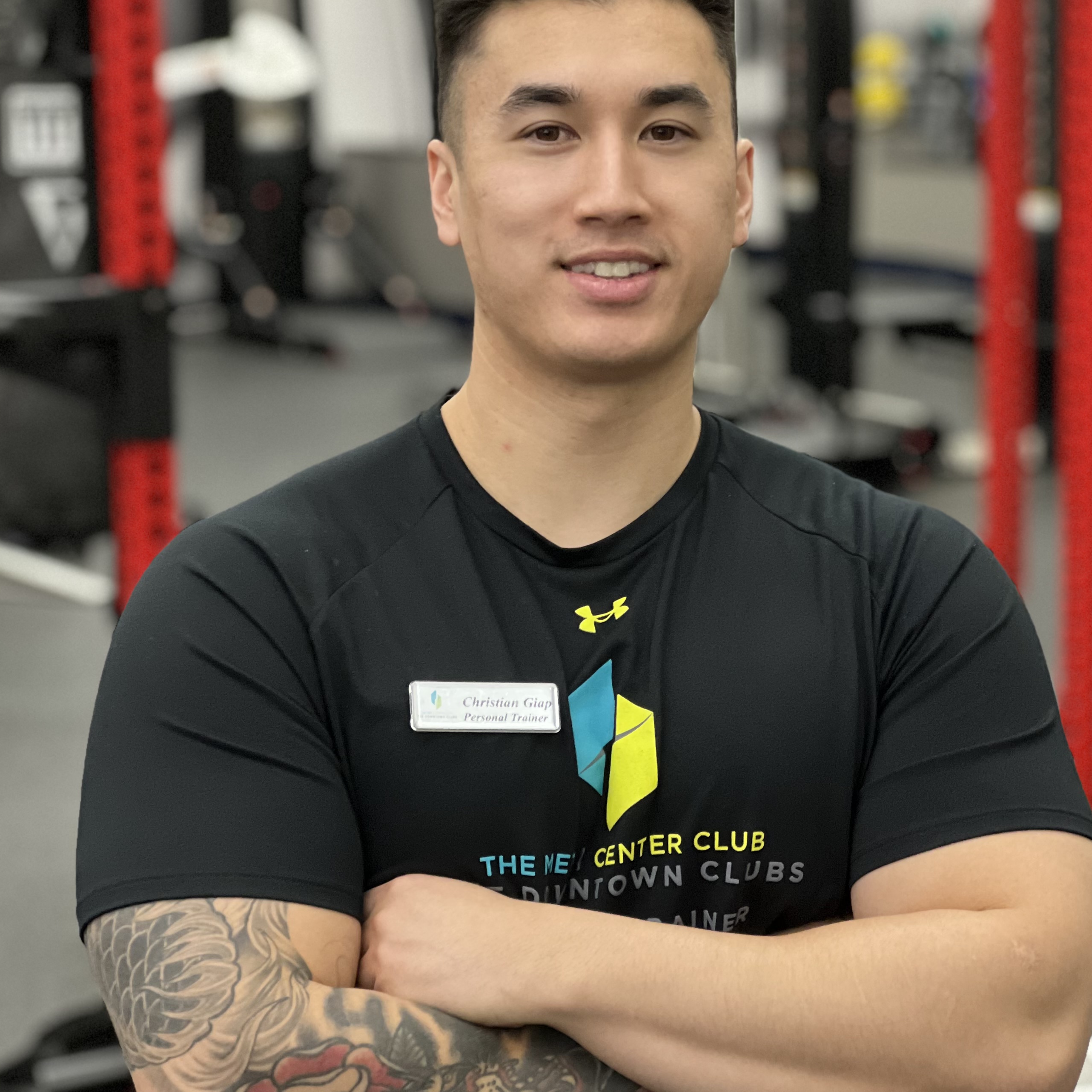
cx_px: 604
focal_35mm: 107
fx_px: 3819
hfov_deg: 16.3
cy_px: 559
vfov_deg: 16.3
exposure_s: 1/24
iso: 400
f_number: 2.8
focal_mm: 9
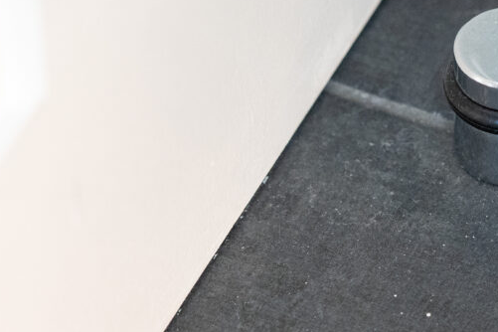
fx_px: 4454
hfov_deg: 6.4
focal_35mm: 322
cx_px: 566
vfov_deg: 4.3
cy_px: 208
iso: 2000
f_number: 3.5
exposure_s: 1/400
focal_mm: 105
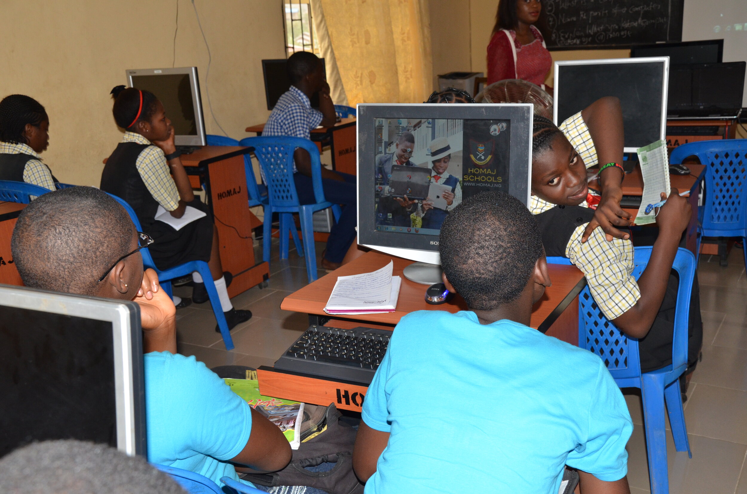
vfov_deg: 31.8
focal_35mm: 42
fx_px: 870
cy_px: 247
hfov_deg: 46.5
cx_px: 374
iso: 800
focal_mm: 28
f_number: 8
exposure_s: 1/200
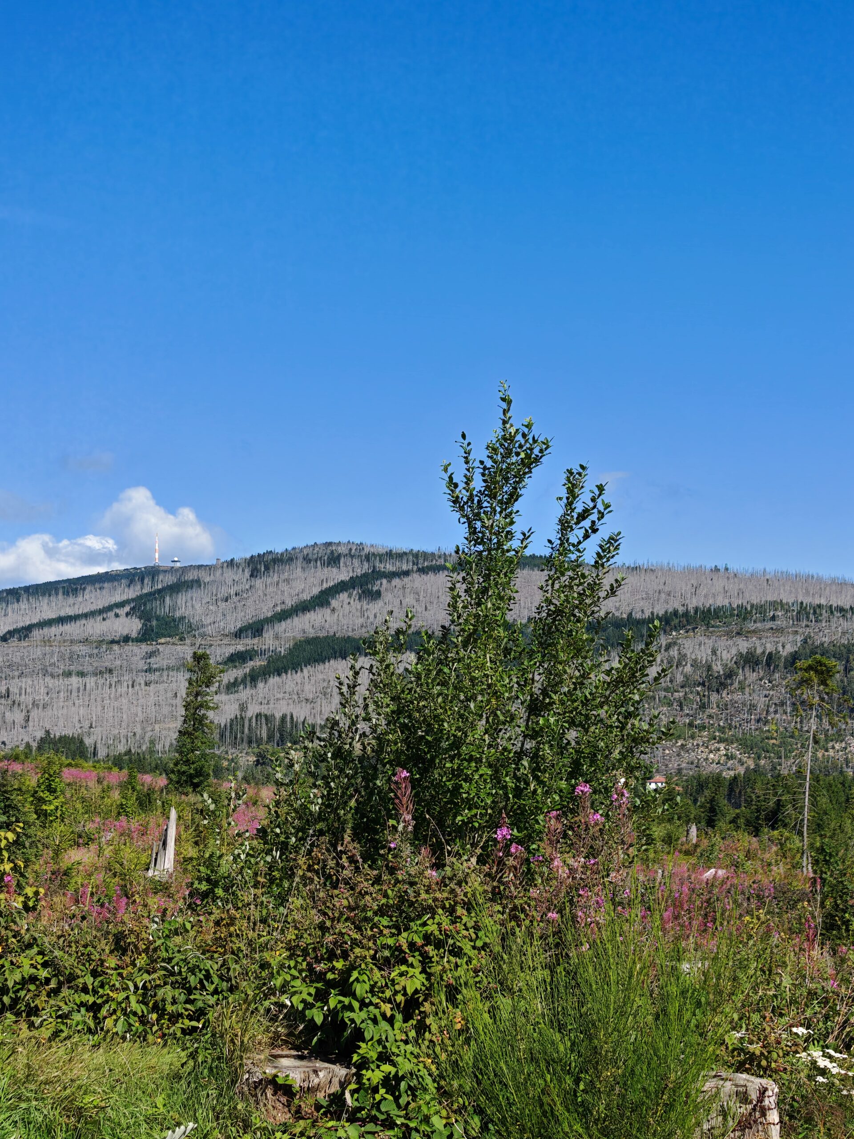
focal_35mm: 57
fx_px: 1875
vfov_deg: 33.8
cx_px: 427
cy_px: 570
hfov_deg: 25.7
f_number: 2
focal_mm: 6.83
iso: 50
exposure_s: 1/2600
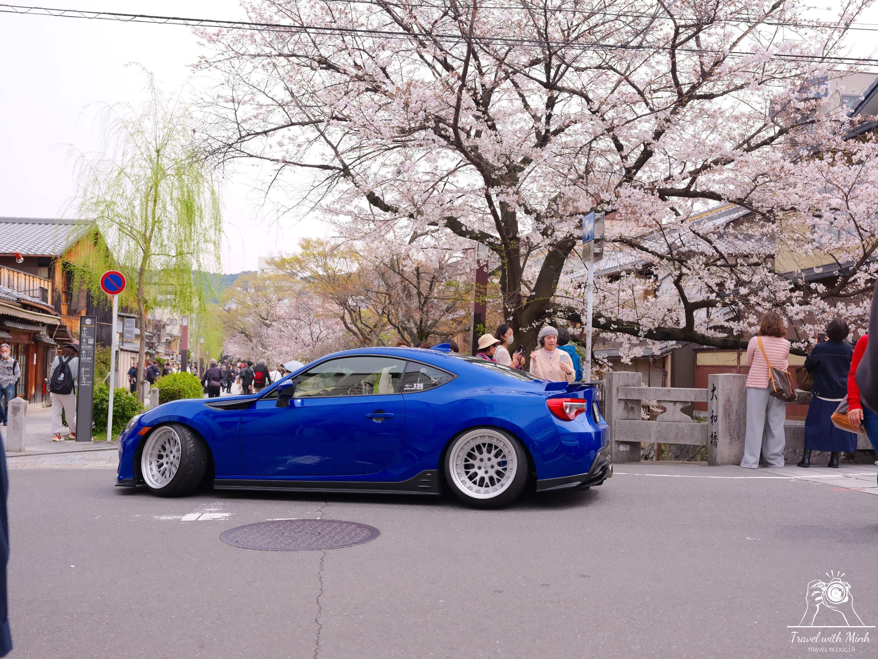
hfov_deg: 51.4
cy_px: 330
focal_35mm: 36
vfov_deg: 39.7
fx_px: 913
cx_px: 439
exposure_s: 1/240
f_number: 5.6
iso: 200
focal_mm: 45
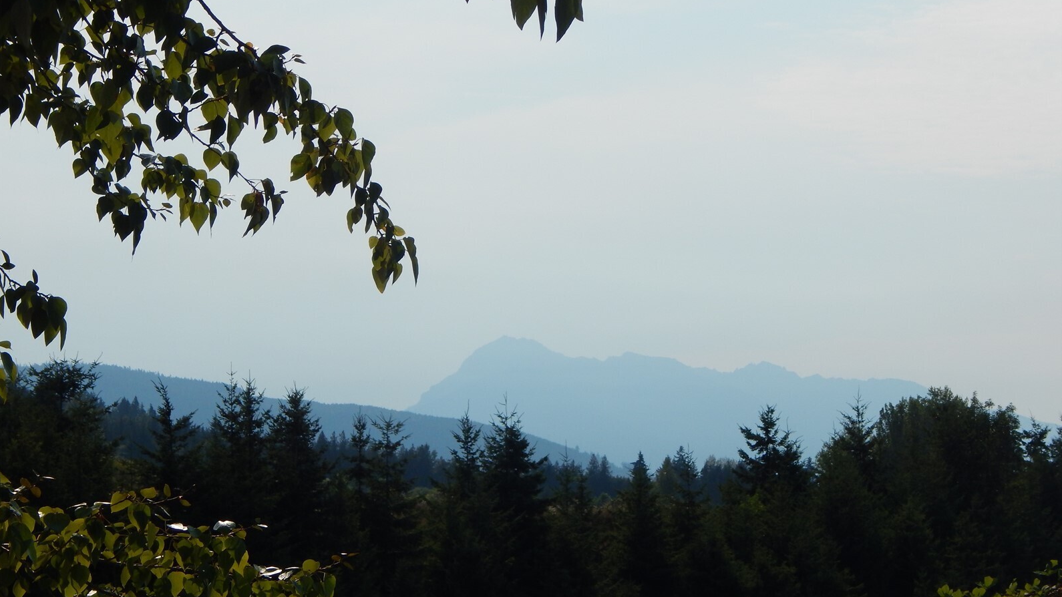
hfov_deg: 17.2
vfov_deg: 9.7
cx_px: 532
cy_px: 296
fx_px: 3520
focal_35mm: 125
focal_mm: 20.5
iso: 125
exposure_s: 1/640
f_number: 9.2
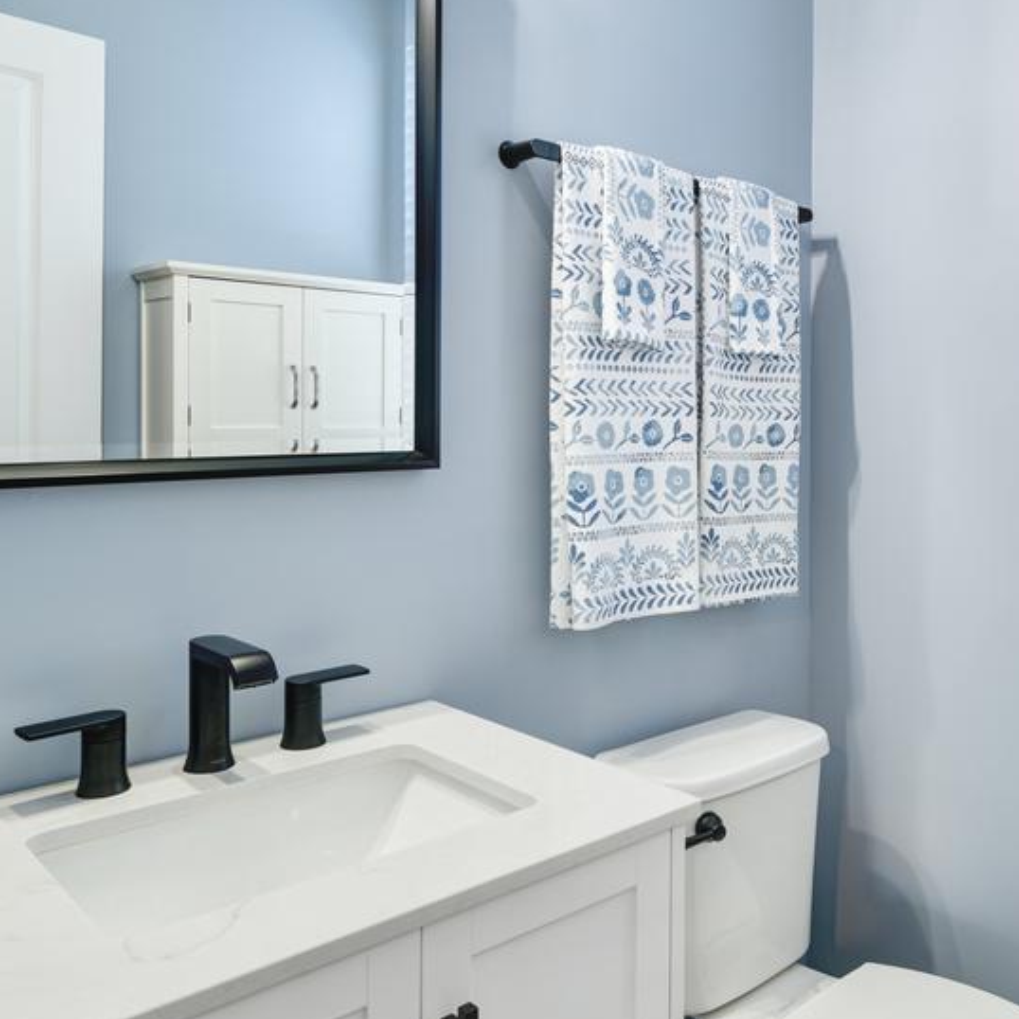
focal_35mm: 29
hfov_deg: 54.7
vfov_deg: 55.4
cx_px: 666
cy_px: 434
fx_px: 966
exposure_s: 1/20
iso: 400
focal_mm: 17
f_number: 8
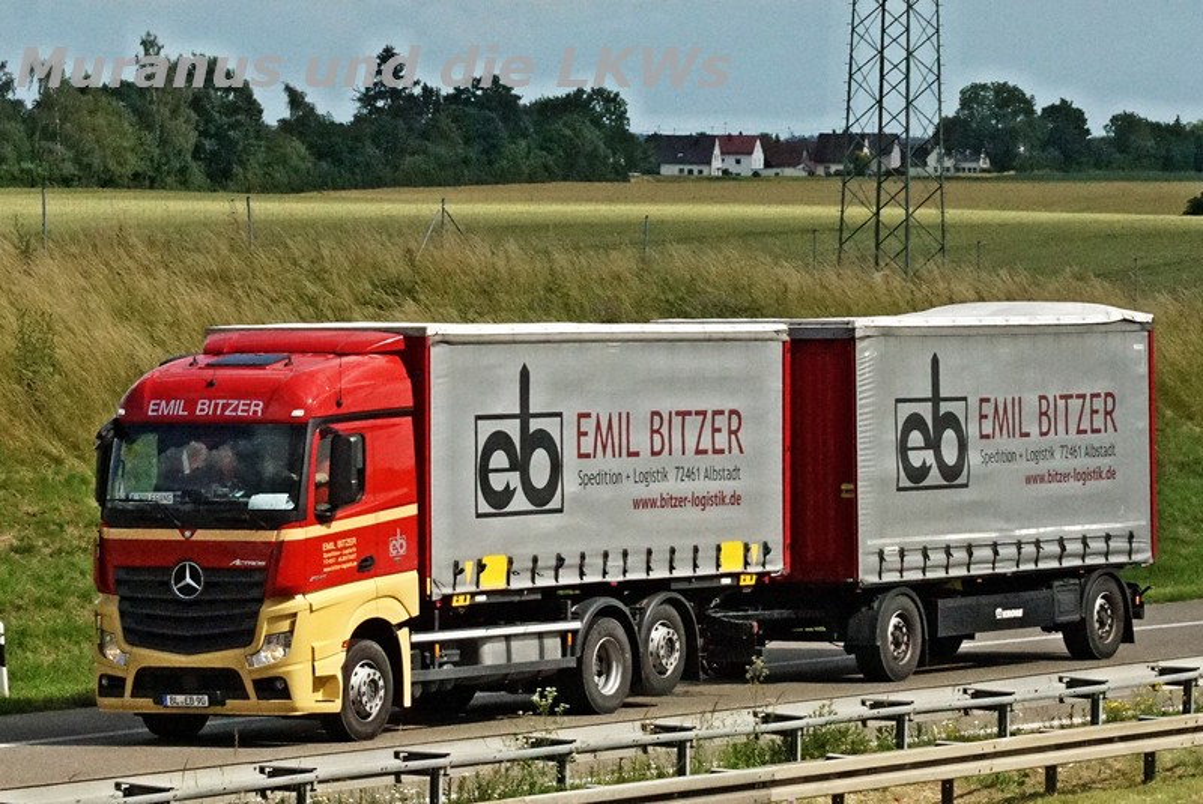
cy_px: 402
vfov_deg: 11.4
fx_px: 4014
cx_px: 602
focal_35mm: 120
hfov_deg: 17.0
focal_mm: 80
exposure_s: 1/2500
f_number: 13
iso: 2500
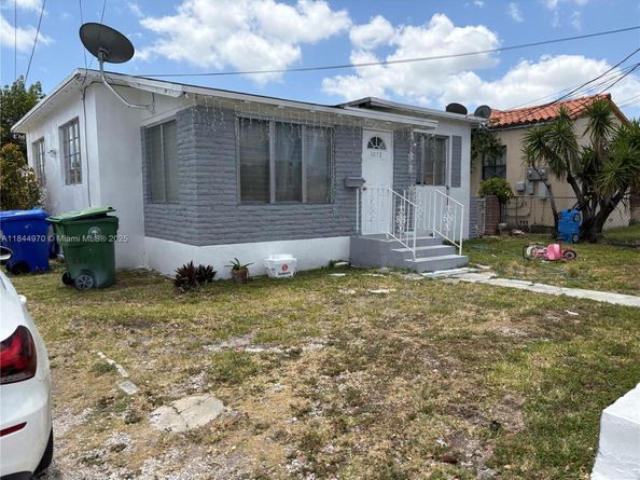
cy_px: 240
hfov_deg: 67.3
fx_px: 481
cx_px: 320
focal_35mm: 26
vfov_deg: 53.0
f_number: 1.6
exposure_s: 1/3623
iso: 50
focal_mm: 5.96
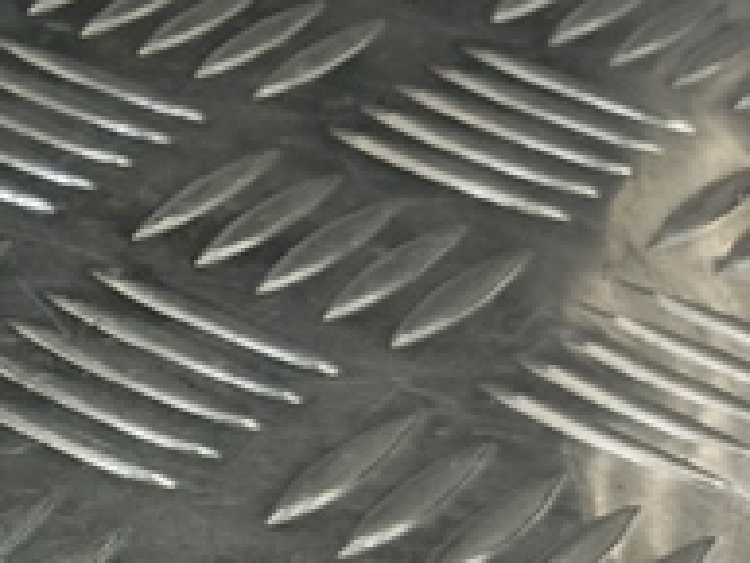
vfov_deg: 11.8
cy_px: 738
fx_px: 2645
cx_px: -1006
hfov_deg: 12.8
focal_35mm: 122
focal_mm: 4.11
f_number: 1.6
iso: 79
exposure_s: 1/50
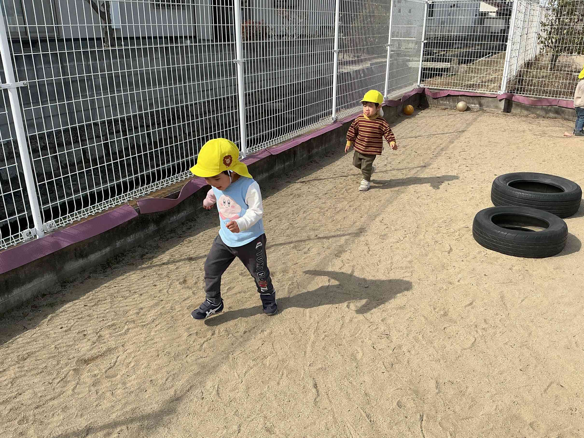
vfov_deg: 48.2
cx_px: 292
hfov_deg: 61.7
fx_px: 489
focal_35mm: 29
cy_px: 219
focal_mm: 3
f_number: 1.8
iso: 25
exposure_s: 1/1168
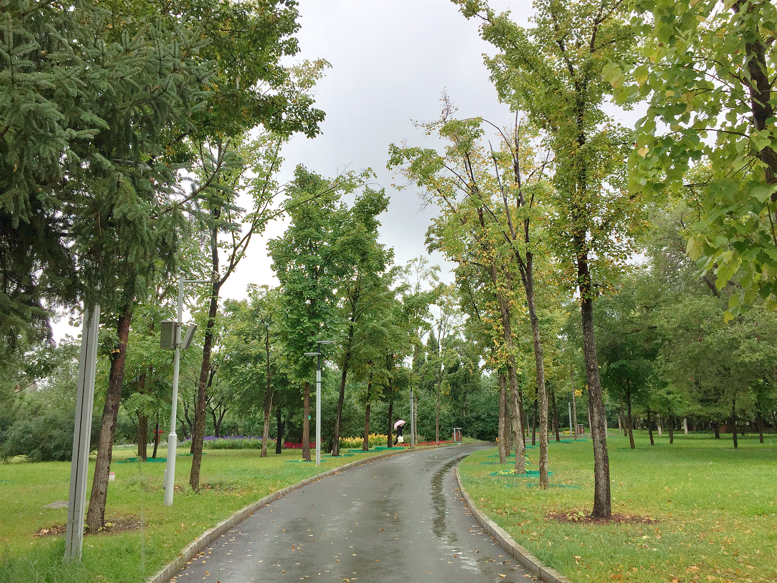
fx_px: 651
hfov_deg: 61.7
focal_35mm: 29
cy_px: 292
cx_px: 388
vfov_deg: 48.2
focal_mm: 4.15
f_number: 2.2
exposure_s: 1/898
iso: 32
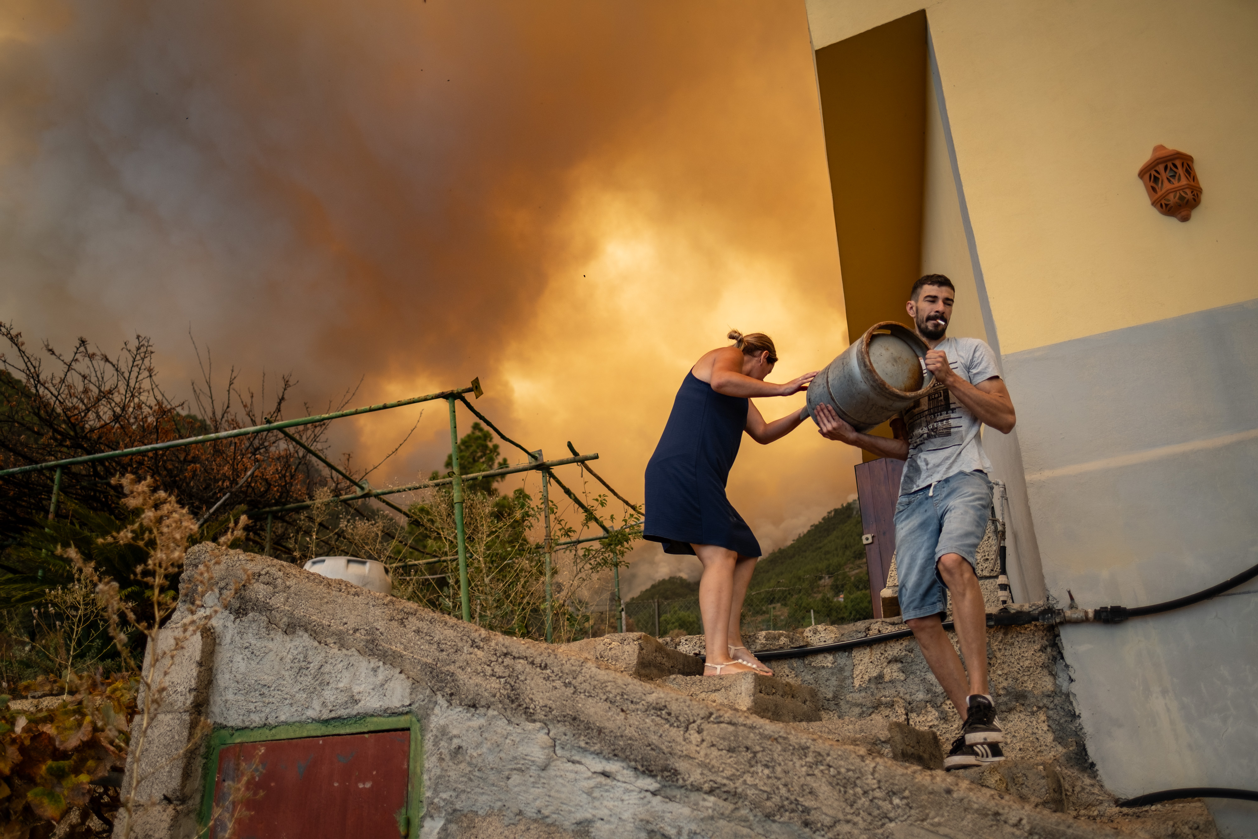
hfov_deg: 73.7
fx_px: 839
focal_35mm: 24
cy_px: 420
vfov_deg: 53.1
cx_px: 629
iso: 160
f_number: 1.4
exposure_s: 1/2500
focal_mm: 16
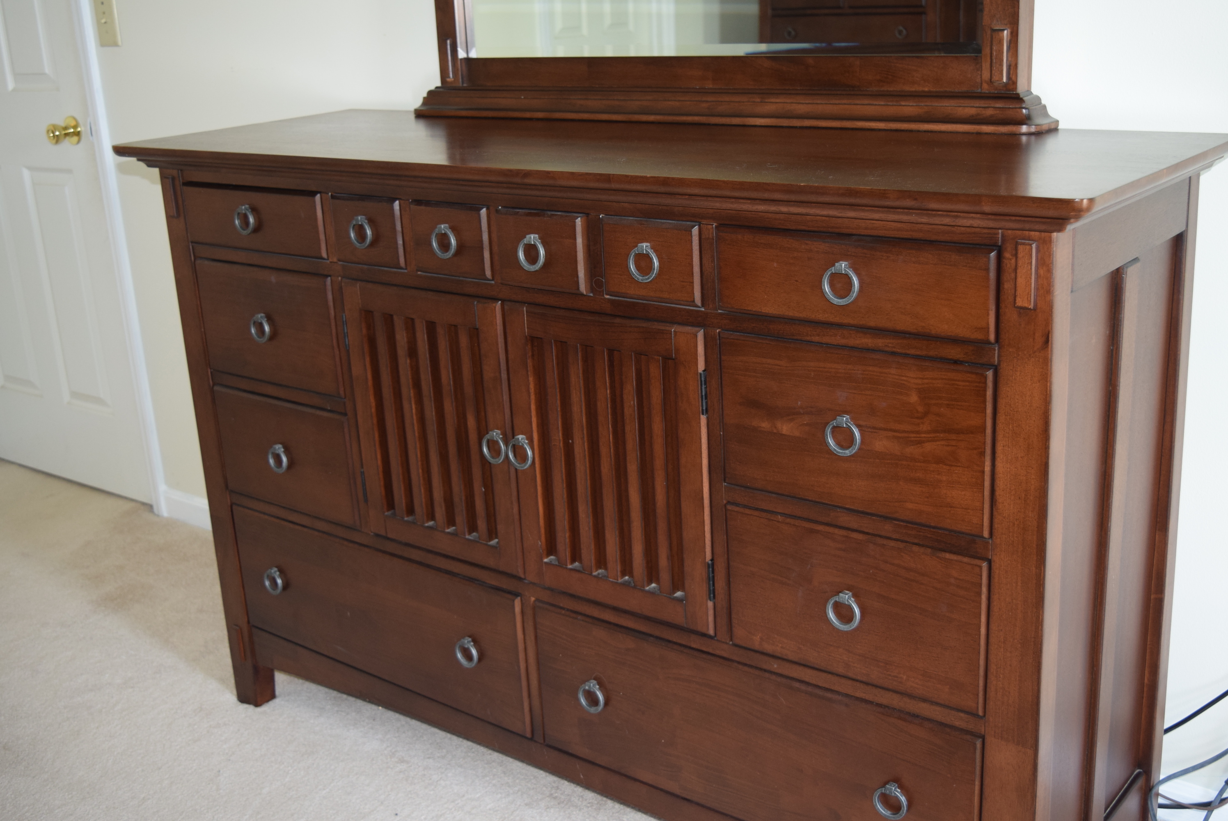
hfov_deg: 47.9
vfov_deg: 33.1
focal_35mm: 40
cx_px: 614
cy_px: 410
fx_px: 1383
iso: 720
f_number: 4
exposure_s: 1/30
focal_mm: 27
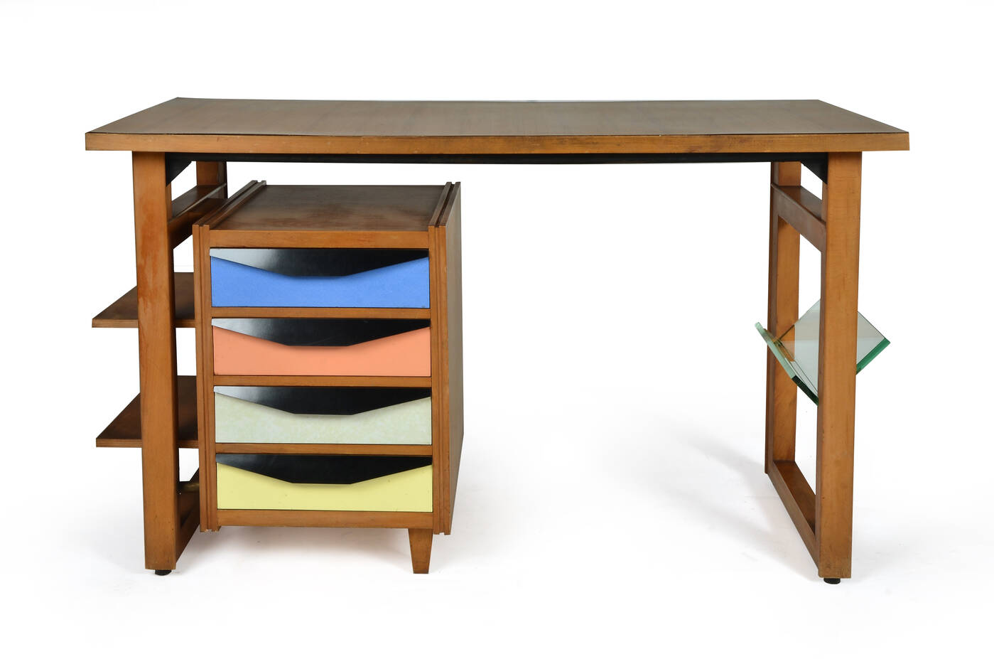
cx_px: 497
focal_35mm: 46
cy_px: 330
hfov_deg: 42.4
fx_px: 1281
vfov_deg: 28.8
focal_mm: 31
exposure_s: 1/160
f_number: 18
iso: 125
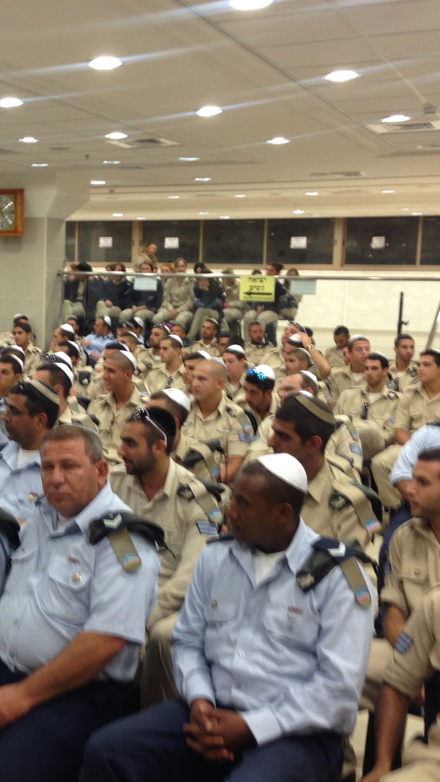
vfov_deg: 42.1
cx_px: 59
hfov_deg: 23.9
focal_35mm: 49
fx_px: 1016
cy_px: 397
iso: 64
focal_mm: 4.12
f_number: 2.4
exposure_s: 1/20
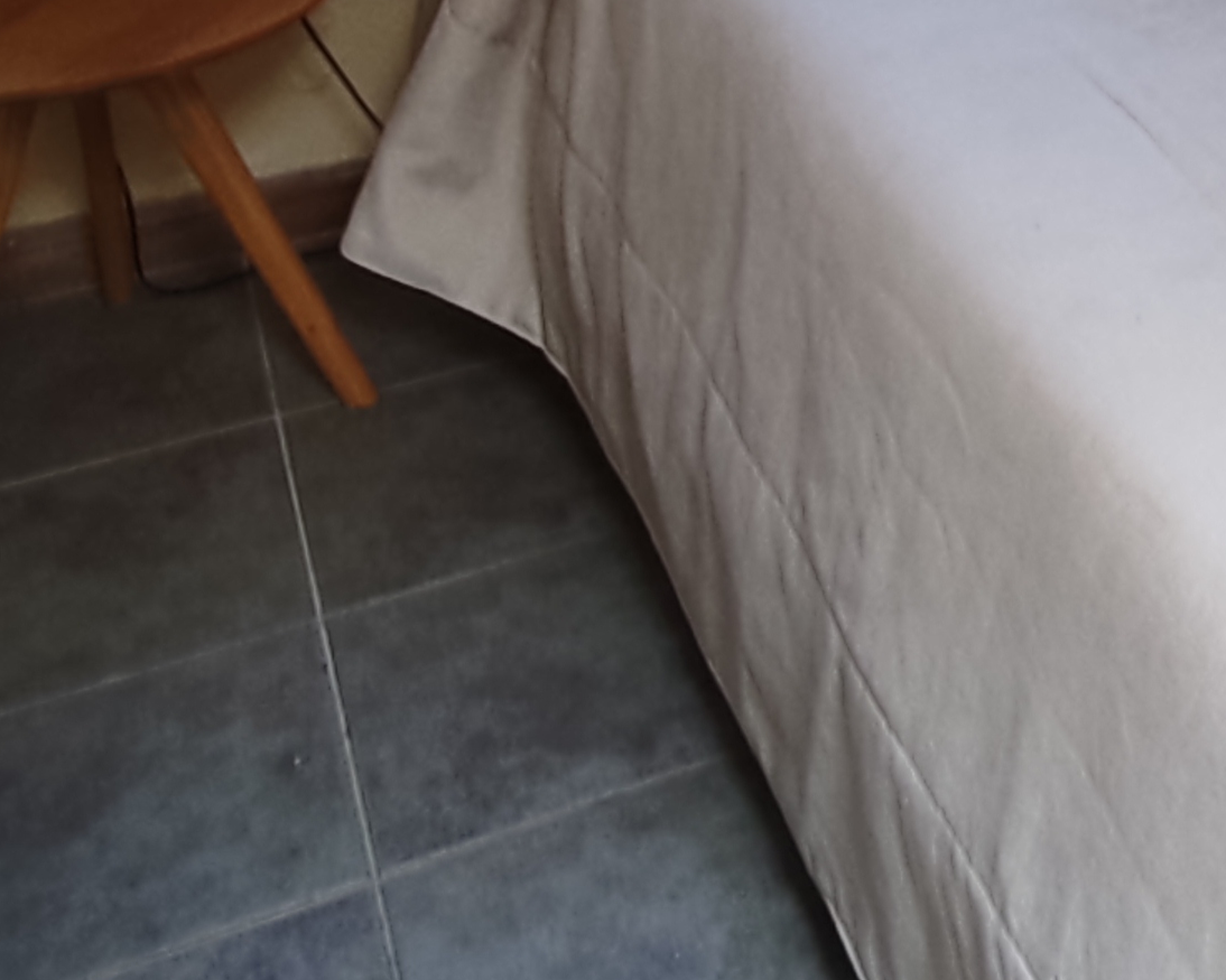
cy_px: -377
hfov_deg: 24.6
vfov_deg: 20.4
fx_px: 2431
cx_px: 1601
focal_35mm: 67
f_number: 2.2
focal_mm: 1.6
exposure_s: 1/50
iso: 53
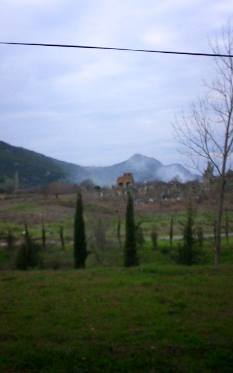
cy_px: 188
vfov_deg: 38.2
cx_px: 107
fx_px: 538
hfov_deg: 24.4
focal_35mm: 53
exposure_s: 1/640
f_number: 3.5
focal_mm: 5.6
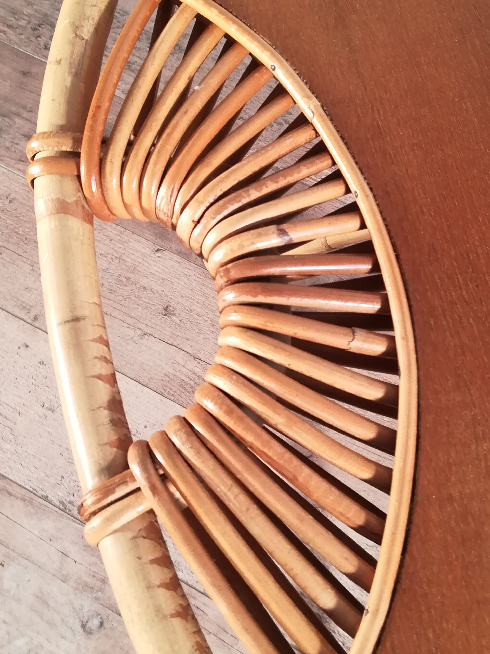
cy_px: 324
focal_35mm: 41
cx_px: 246
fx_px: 774
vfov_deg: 45.8
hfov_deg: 35.1
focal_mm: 3.83
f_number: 2.2
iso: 80
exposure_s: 1/33.3
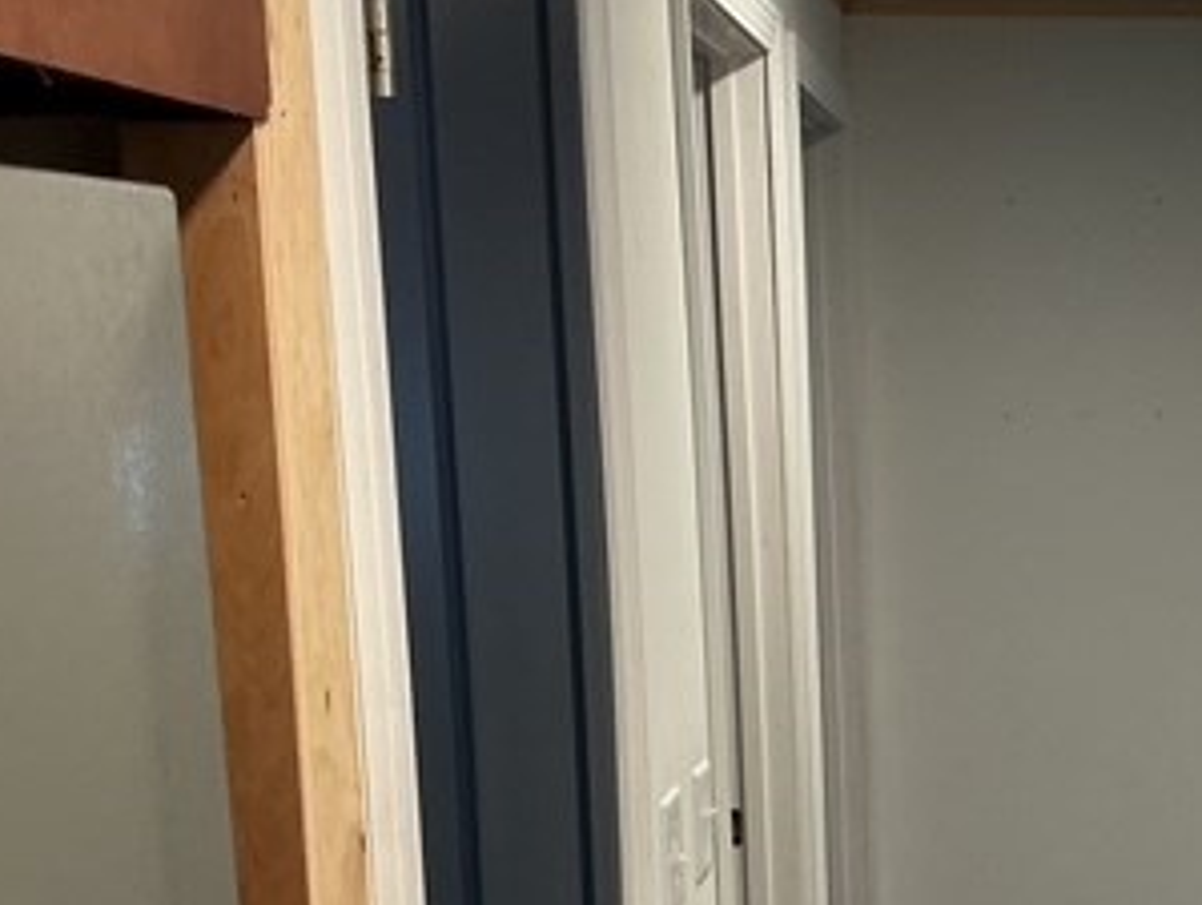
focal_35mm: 62
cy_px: 724
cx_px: 1130
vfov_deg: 23.4
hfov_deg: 29.6
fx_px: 2155
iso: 100
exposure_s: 1/60
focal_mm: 3
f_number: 1.8
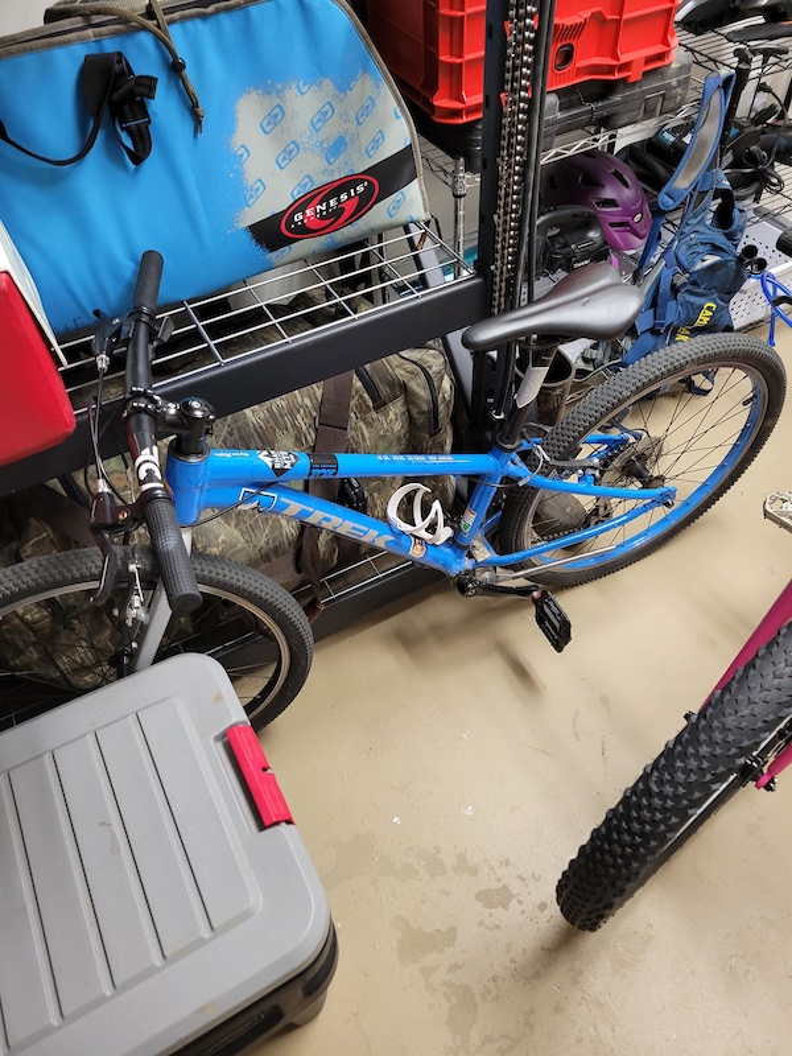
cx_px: 396
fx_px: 793
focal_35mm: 26
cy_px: 528
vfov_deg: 67.3
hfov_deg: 53.1
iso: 320
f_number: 1.8
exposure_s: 1/40
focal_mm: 5.4
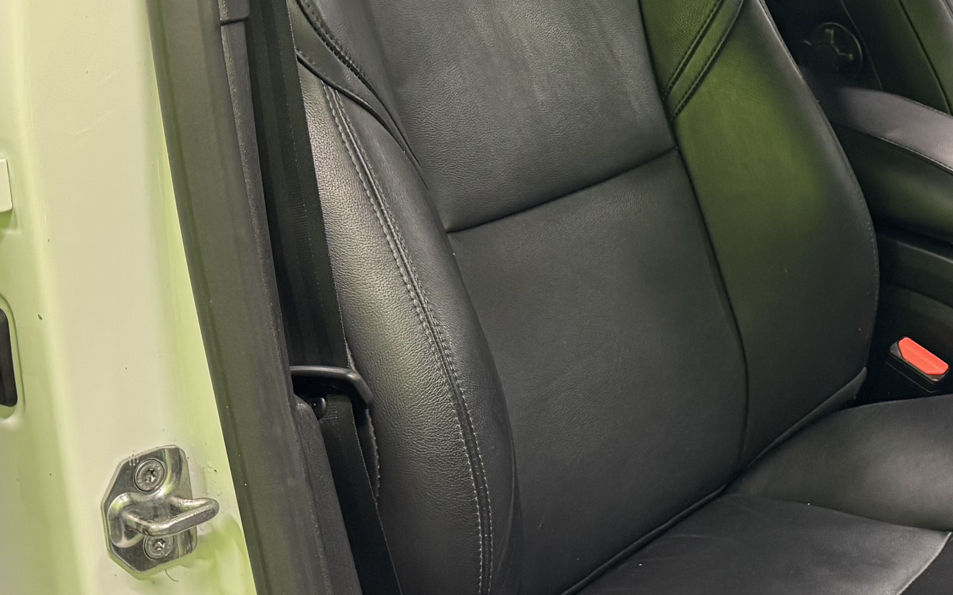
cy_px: 155
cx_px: 774
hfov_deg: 30.7
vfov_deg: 19.9
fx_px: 1688
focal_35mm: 65
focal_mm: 6.76
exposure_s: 1/50
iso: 400
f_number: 1.78
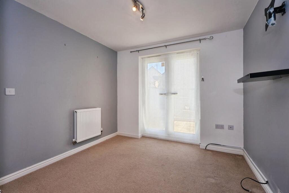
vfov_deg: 73.8
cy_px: 96
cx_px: 144
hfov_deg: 96.7
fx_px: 129
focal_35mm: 16
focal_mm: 16
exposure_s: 1/30
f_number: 8
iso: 100
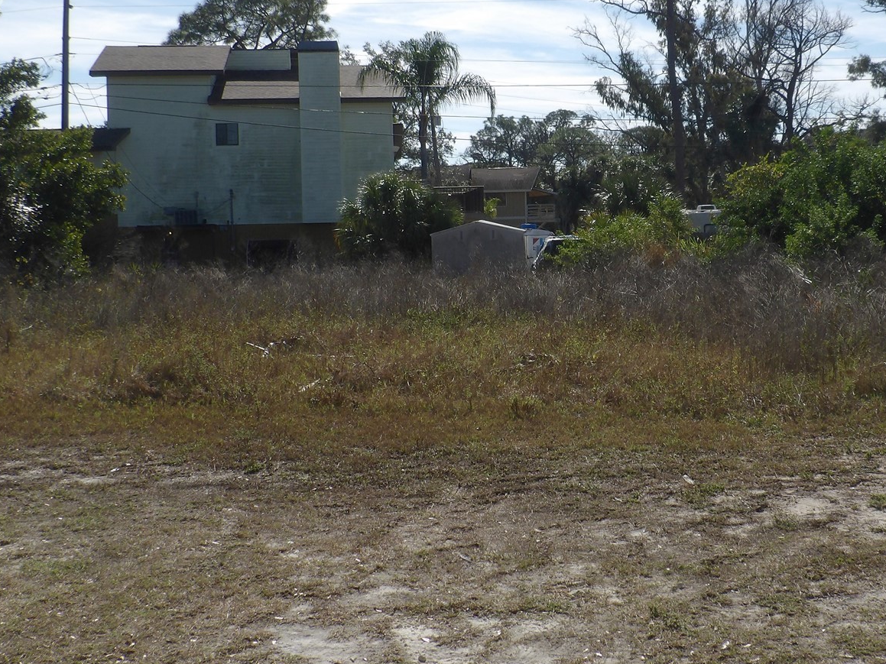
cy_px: 268
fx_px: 1484
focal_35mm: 58
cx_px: 553
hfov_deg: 33.1
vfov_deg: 25.2
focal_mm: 7.6
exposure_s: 1/775
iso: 100
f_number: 4.9
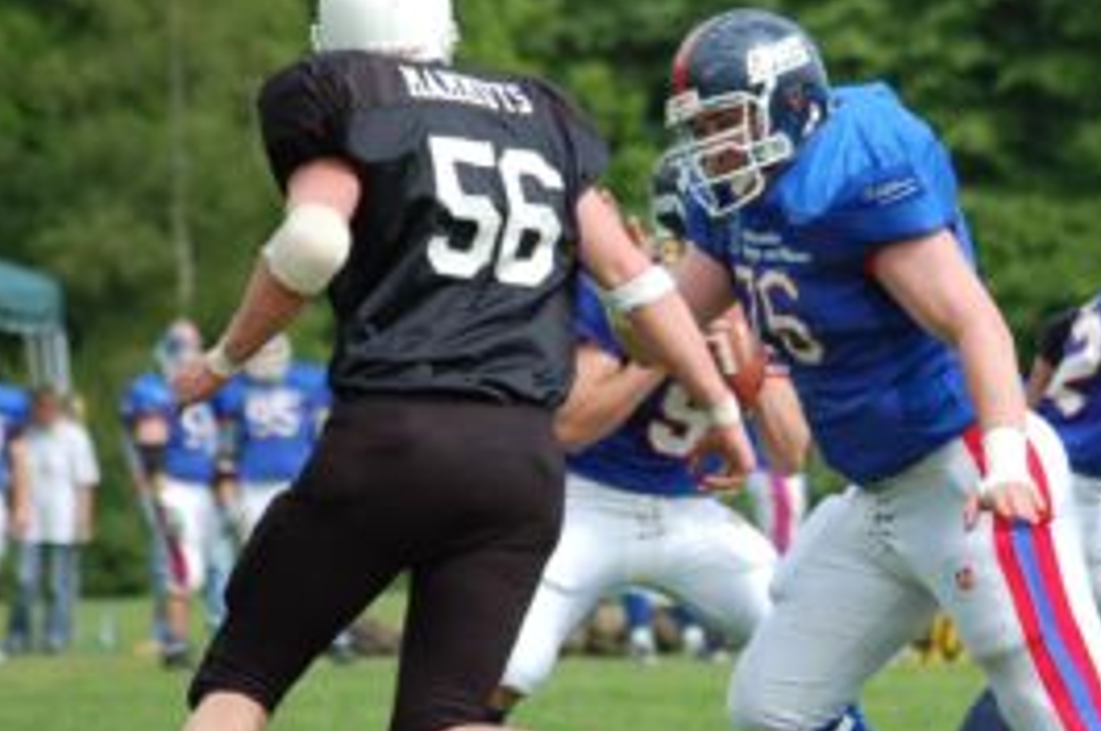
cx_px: 875
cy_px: 266
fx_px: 10564
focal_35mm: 346
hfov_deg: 6.0
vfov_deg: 4.0
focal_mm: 135
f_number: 4.5
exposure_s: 1/1000
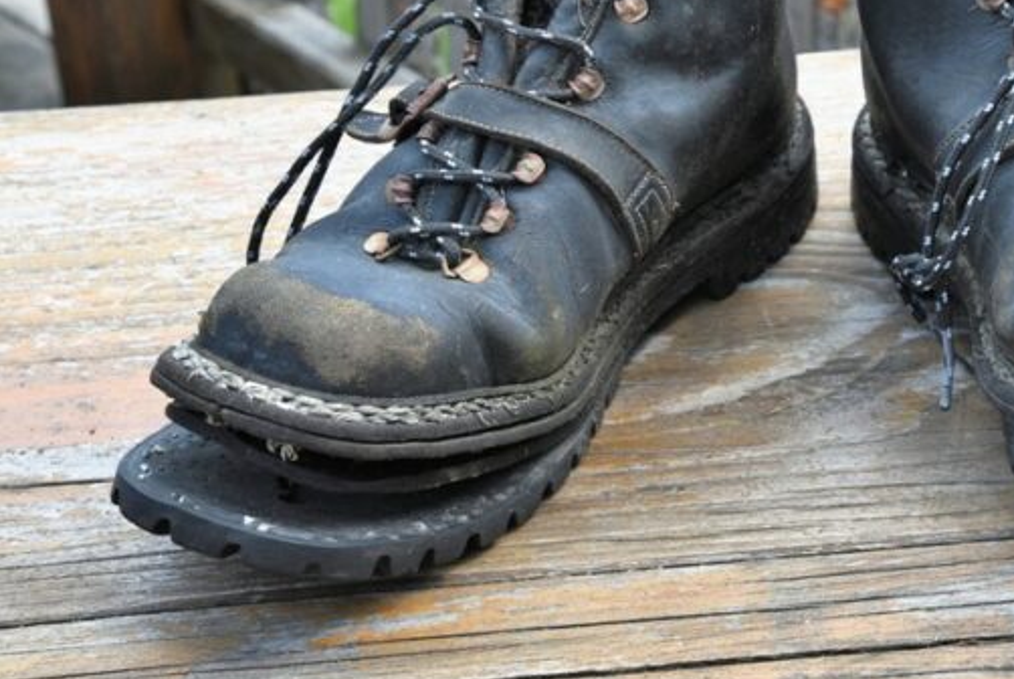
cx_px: 838
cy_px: 101
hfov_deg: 19.0
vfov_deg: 12.9
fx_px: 2989
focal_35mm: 106
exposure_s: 1/200
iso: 320
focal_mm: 52
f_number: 8
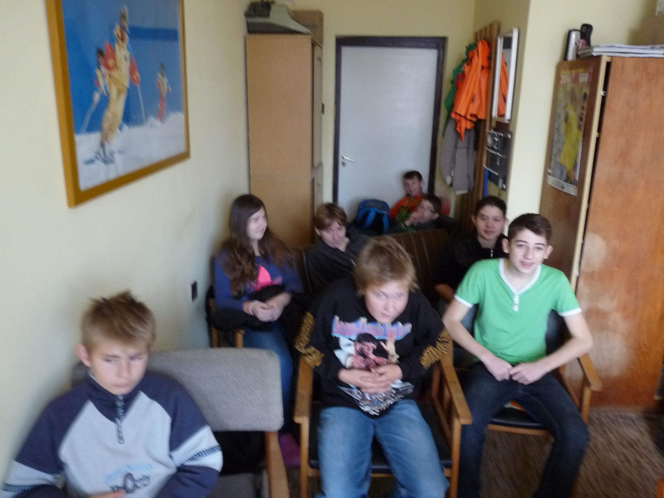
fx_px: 518
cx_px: 332
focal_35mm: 27
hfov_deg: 65.3
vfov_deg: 51.4
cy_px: 249
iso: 400
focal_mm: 4.8
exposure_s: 1/8
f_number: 2.8
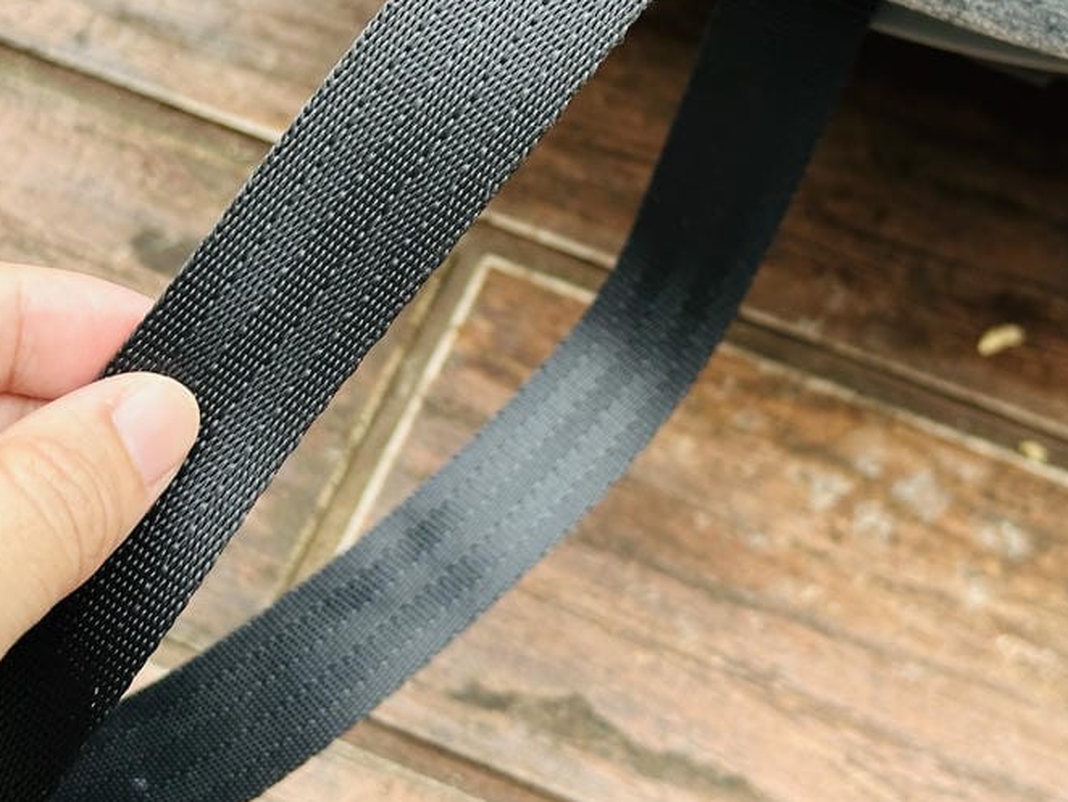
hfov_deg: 22.5
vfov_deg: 16.8
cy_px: 116
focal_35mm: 87
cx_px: 492
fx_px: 2685
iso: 64
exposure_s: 1/173
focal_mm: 6.86
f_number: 1.78
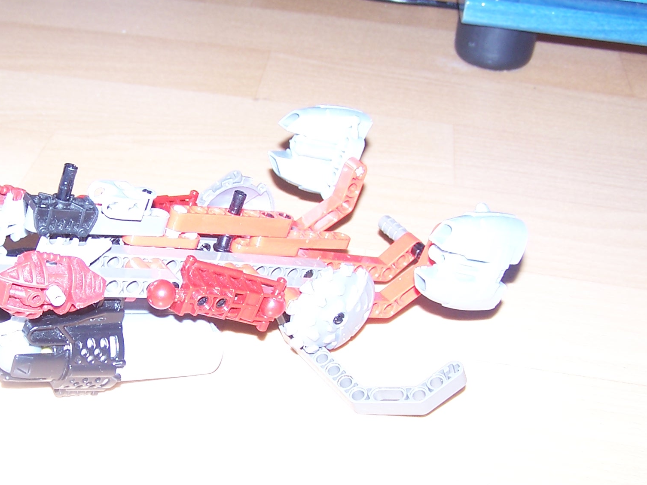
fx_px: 1215
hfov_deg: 29.4
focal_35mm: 65
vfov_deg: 22.5
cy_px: 321
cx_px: 174
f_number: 2.8
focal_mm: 6.3
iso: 80
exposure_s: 1/60
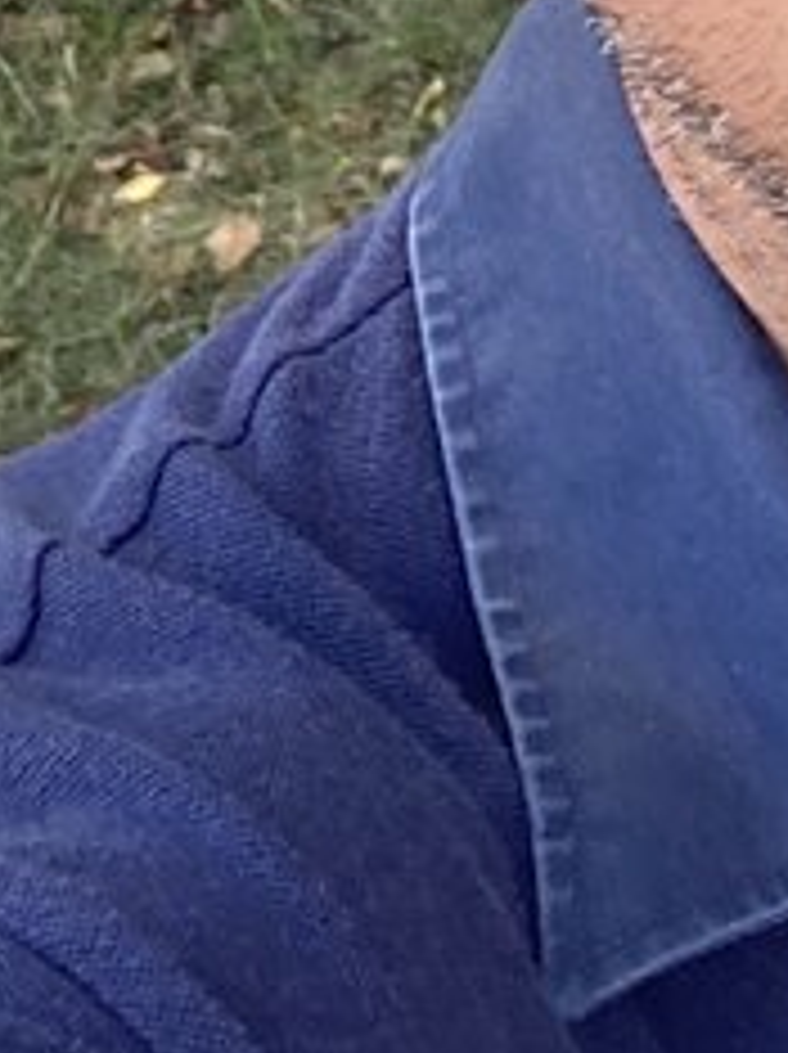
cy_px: -1318
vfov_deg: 11.1
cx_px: 1207
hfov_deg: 9.3
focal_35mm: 154
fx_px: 4683
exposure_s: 1/122
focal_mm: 2.71
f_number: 2.2
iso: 32
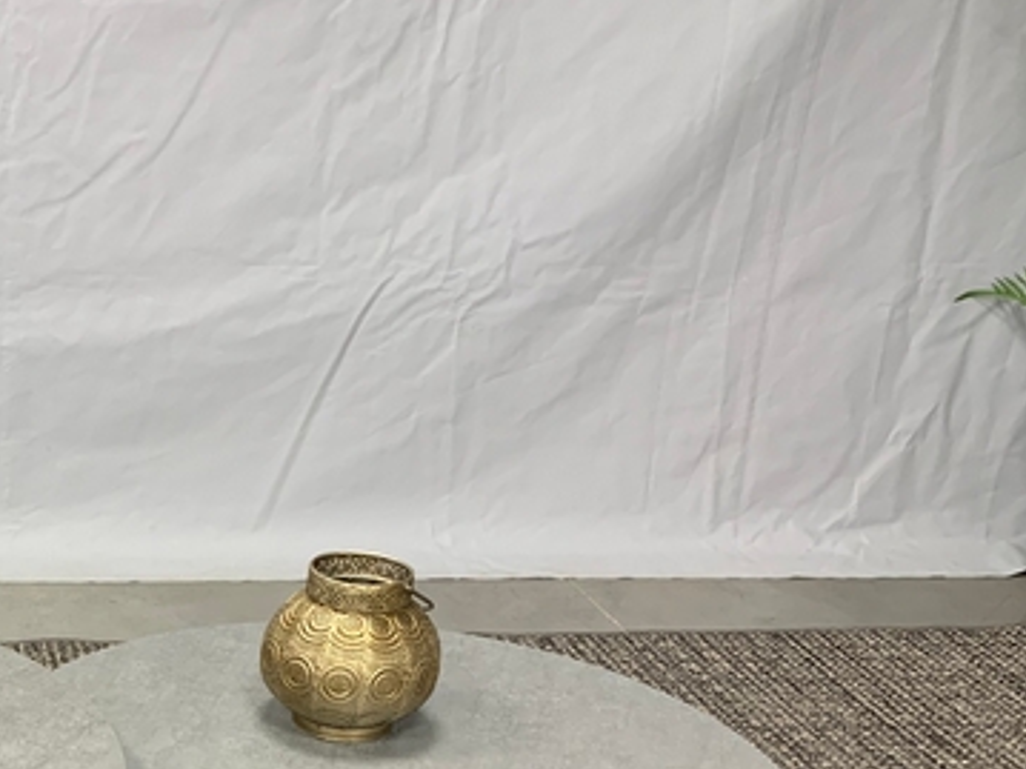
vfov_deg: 23.8
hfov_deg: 30.7
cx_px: -14
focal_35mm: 58
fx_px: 1719
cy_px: 820
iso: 80
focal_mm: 4.25
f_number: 1.8
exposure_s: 1/50
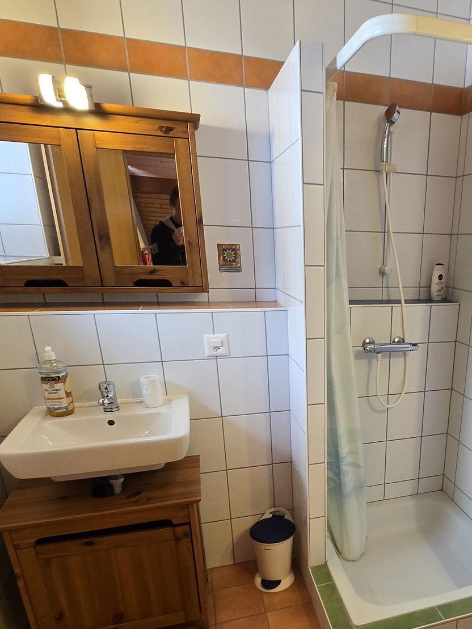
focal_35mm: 25
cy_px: 418
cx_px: 361
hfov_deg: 52.2
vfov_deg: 67.5
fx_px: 454
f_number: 2.2
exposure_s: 1/50
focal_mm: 1.7
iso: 125
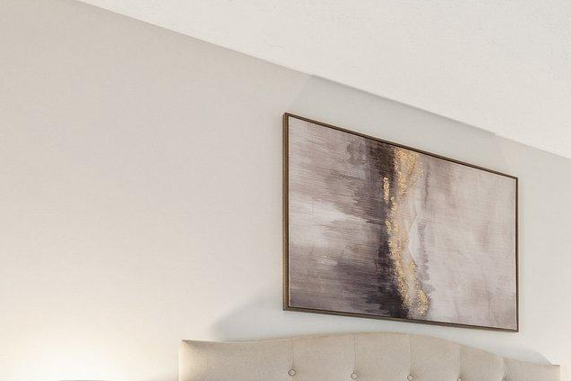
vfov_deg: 28.8
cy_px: 421
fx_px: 666
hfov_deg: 34.6
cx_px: 720
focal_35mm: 42
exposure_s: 1/60
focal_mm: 13
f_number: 7.1
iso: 640
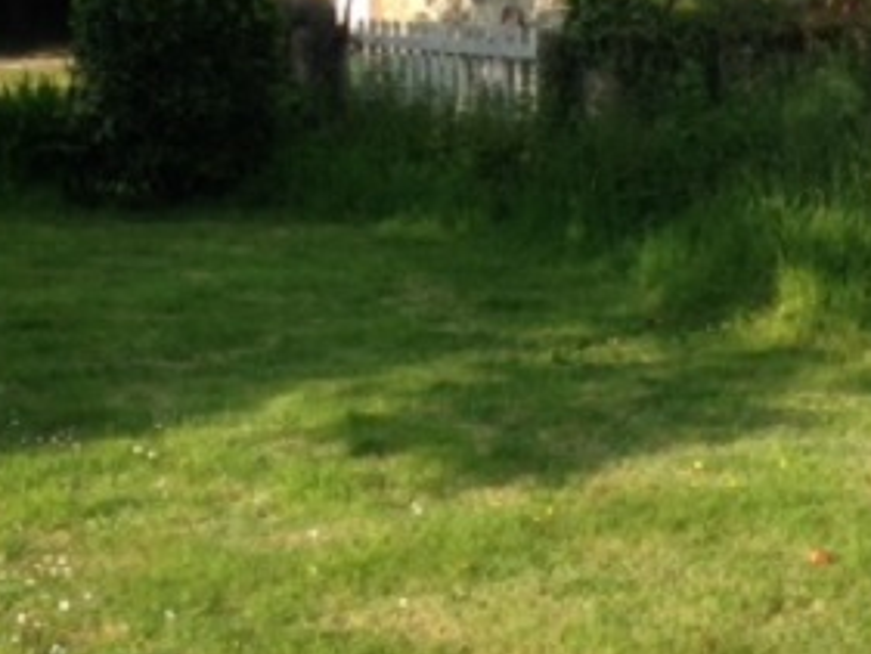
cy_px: 9
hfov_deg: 20.8
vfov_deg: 15.5
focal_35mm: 94
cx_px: 552
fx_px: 2366
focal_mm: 4.12
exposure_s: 1/669
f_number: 2.4
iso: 50
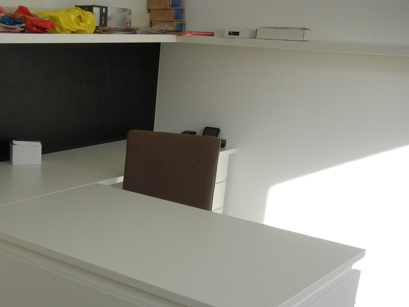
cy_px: 248
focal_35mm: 56
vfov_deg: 25.6
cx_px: 66
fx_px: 662
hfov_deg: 33.1
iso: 160
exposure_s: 1/281
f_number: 3.5
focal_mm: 5.4
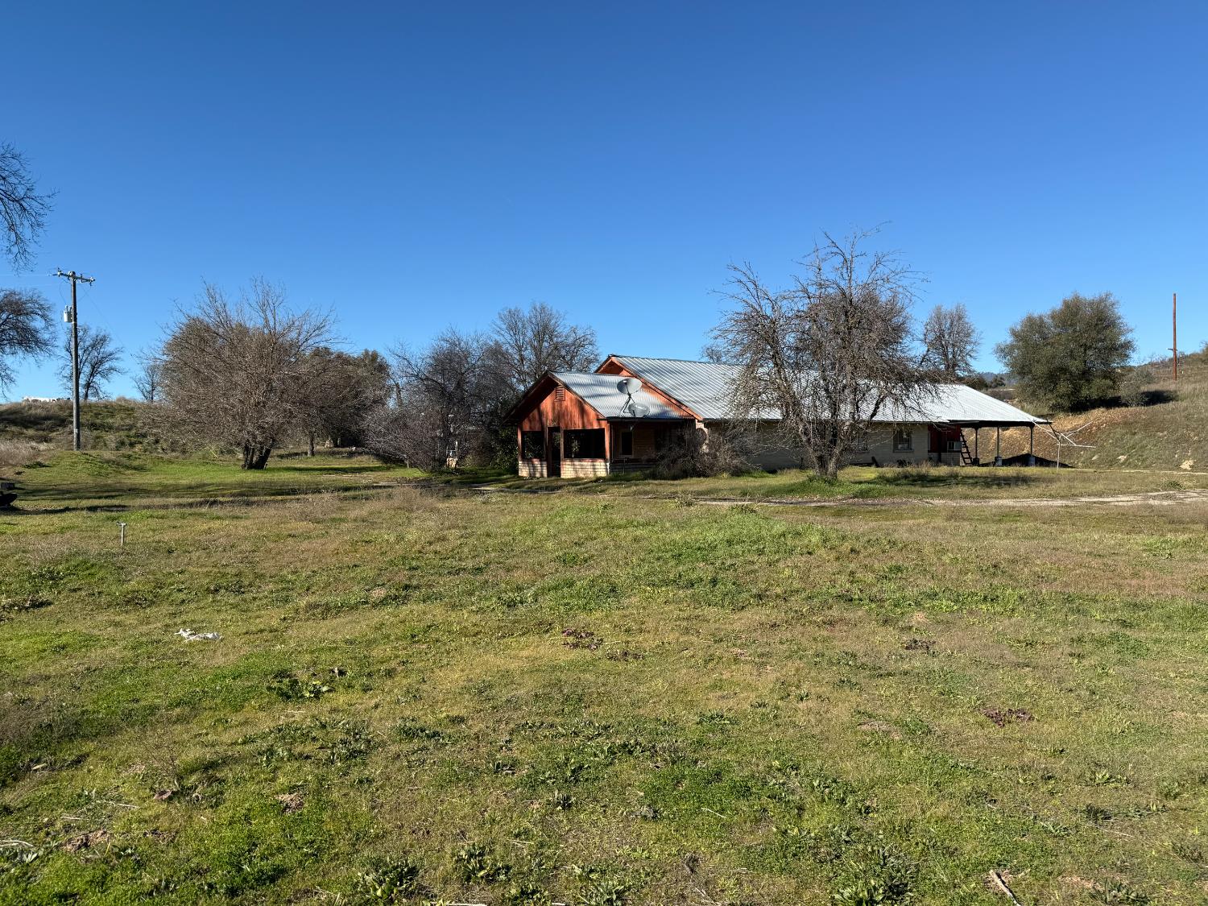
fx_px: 838
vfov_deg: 56.8
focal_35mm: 24
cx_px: 604
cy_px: 453
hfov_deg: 71.6
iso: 80
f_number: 1.78
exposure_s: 1/3953
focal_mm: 6.76
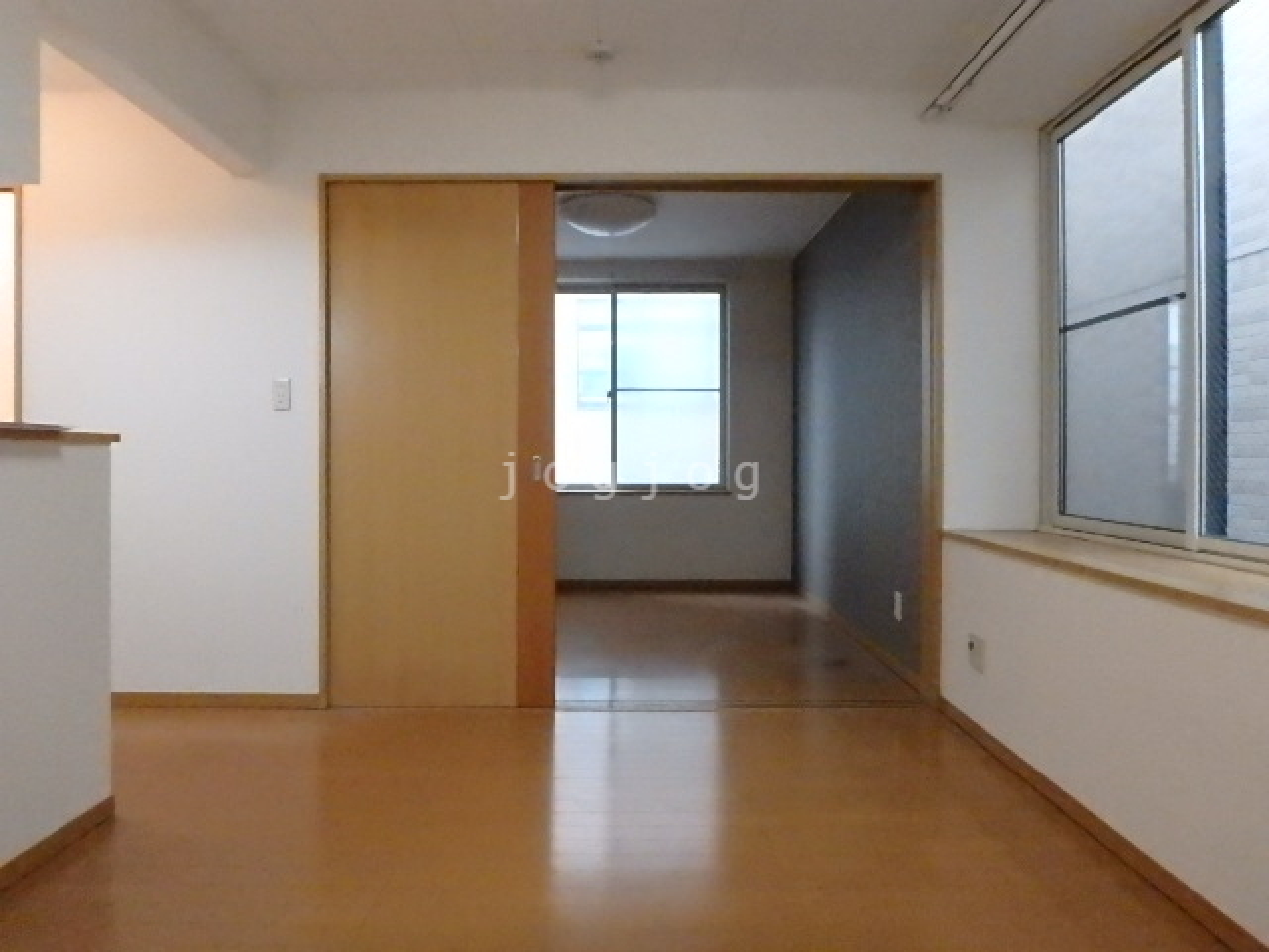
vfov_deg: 63.4
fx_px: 770
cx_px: 634
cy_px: 476
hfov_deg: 79.0
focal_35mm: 21
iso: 3200
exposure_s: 1/100
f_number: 3.5
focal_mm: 3.7
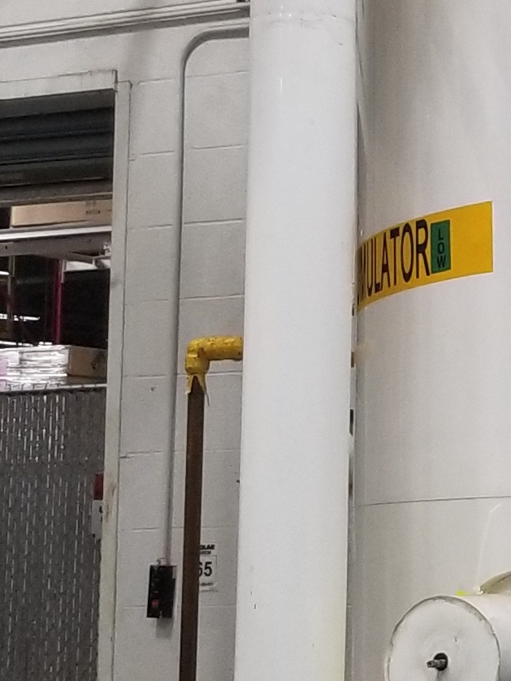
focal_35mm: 125
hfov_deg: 11.4
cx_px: 743
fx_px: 2461
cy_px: 286
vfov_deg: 15.8
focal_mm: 4.25
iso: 160
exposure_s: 1/60
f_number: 1.7
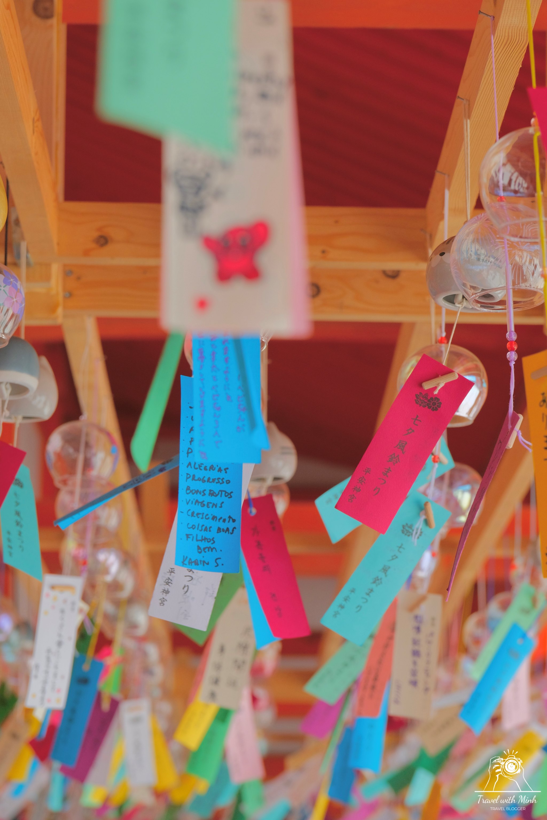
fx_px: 2393
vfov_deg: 19.5
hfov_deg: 13.0
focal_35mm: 105
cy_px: 410
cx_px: 274
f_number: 5.6
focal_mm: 70
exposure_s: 1/500
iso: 800
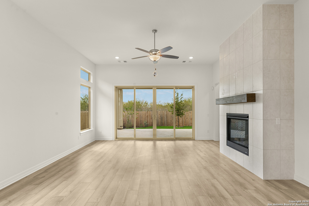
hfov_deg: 93.3
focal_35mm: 17
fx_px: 146
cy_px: 103
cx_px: 154
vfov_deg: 70.4
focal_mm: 17
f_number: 9
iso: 100
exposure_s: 1/50
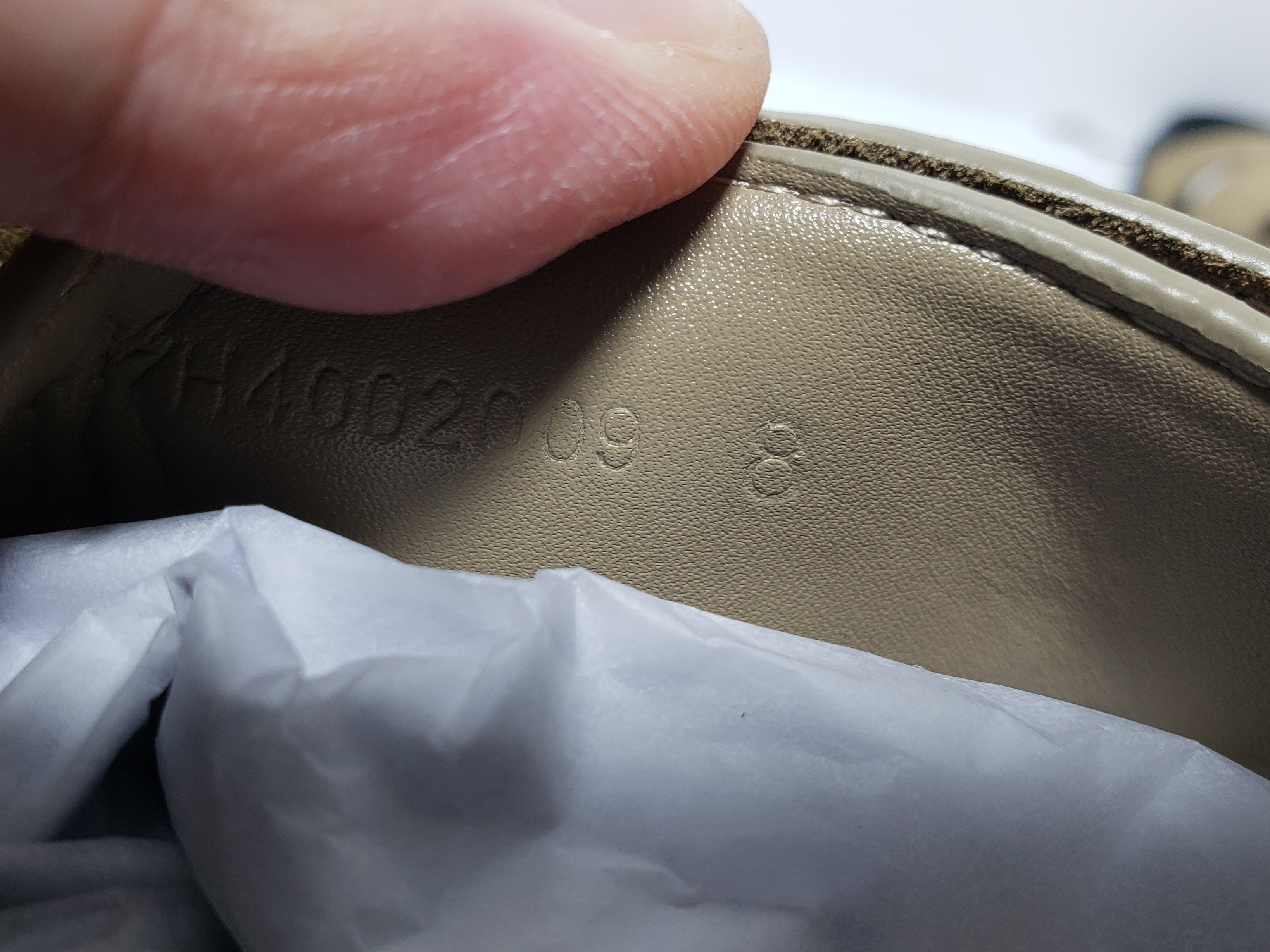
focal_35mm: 32
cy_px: 508
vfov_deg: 44.1
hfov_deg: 56.8
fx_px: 1174
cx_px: 598
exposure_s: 1/113
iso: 50
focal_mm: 4.3
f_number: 2.4
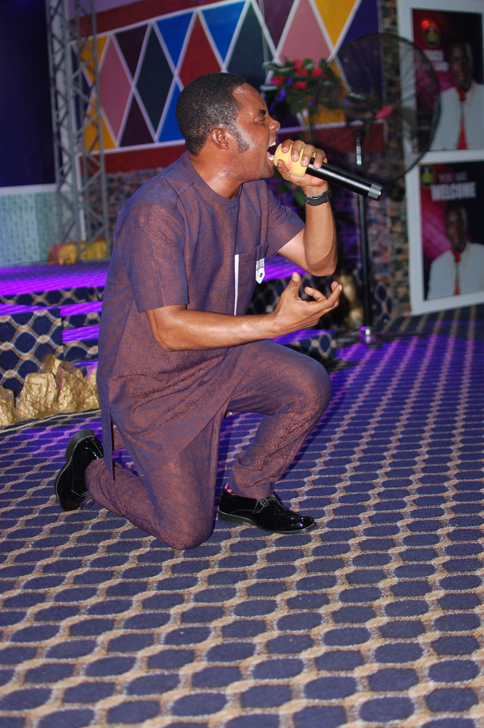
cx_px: 242
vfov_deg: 37.9
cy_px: 364
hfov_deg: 25.7
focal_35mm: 52
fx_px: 1061
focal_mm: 35
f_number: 2.2
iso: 200
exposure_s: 1/250
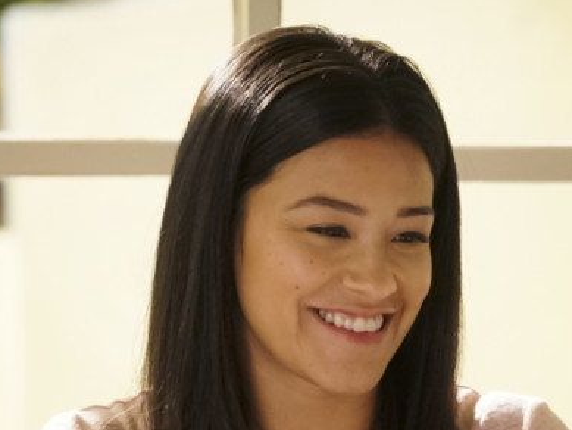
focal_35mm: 387
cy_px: 498
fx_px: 6397
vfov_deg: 3.8
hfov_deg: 5.1
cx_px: 438
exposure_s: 1/160
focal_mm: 153
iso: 6400
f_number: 4
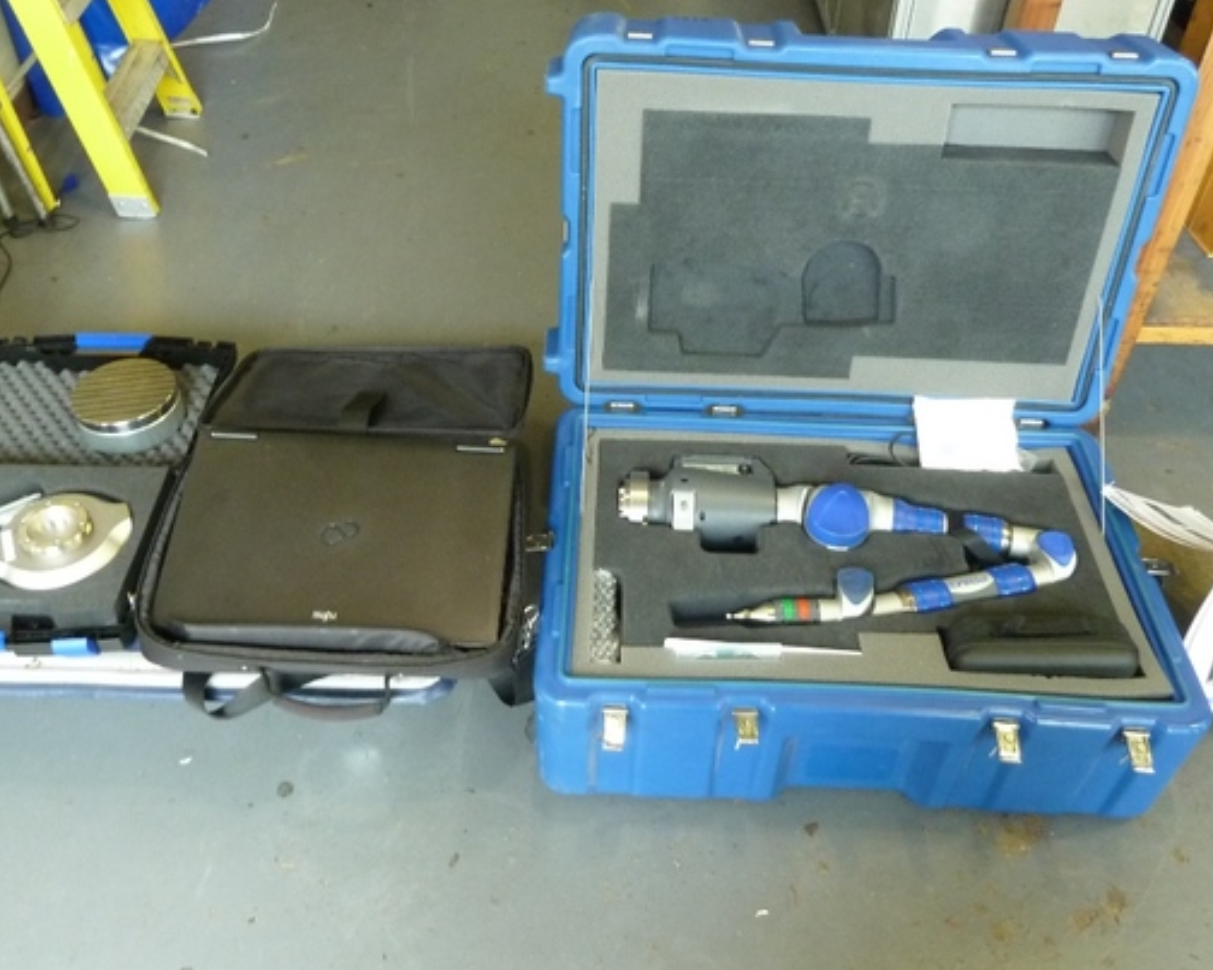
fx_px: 1113
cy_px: 457
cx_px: 580
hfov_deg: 57.2
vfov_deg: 47.1
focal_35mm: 31
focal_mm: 4.1
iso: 400
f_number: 3.3
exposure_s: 1/20
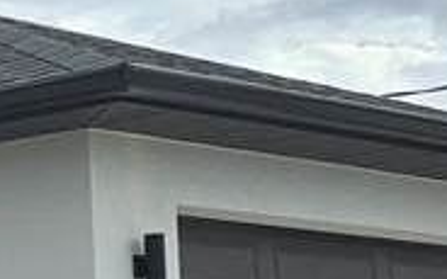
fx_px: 2071
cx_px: -724
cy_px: 325
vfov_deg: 7.7
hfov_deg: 10.2
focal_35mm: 170
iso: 12
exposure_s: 1/1033
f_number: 1.7
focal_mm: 6.3
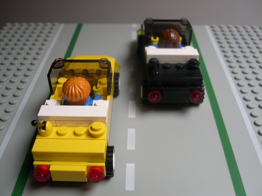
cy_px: 98
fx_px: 288
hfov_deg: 49.0
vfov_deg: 37.7
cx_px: 131
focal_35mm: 38
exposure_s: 1/39.7
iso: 100
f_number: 2.8
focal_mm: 8
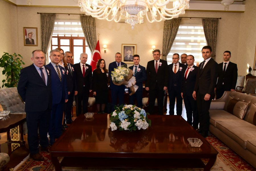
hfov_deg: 73.7
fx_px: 171
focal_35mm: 24
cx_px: 128
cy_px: 86
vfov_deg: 53.2
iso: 2000
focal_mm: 24
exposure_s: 1/60
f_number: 9
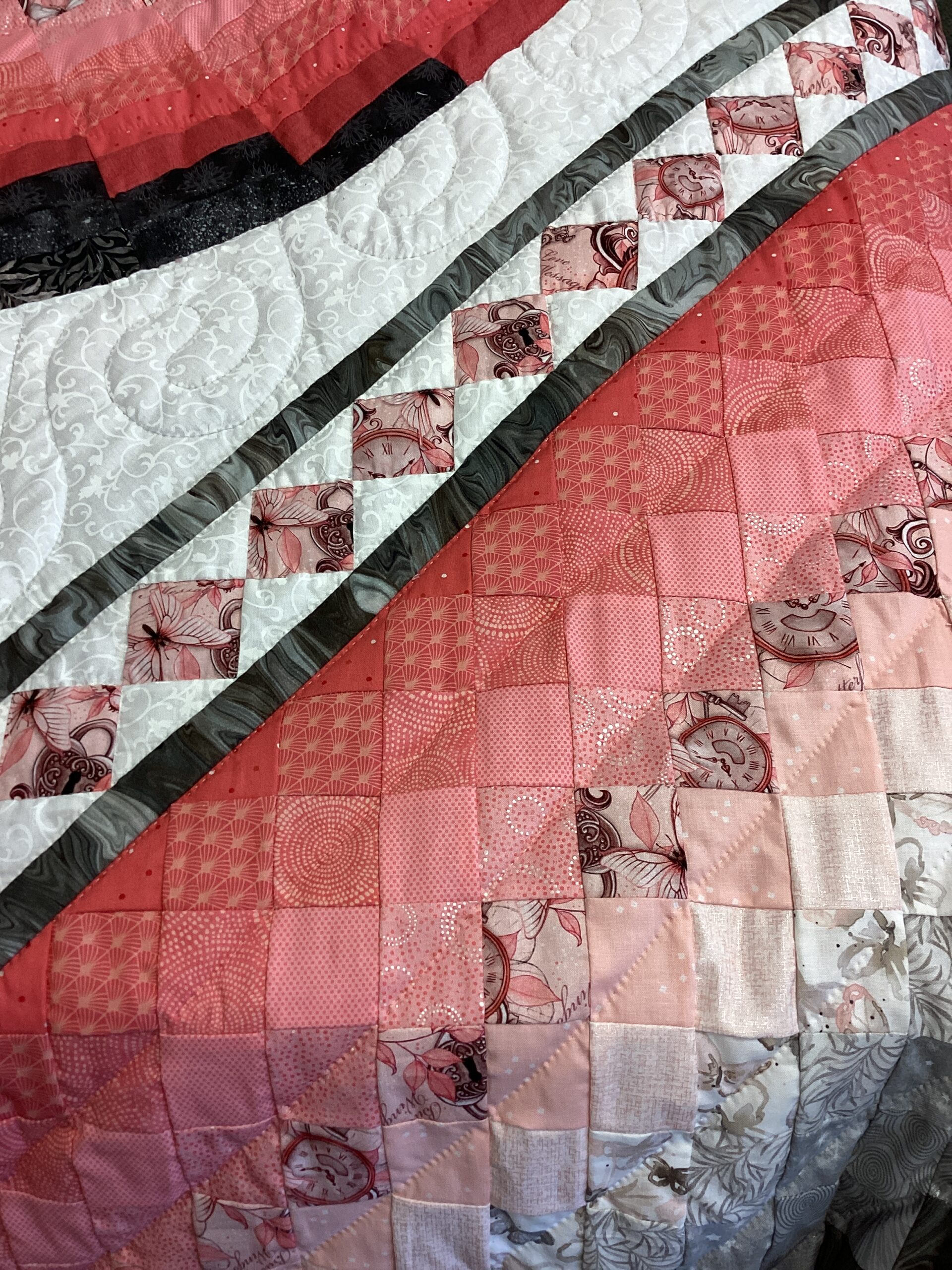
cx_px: 476
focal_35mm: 31
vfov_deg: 58.4
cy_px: 635
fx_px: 1137
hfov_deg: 45.4
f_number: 2.4
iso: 64
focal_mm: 3.3
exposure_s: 1/60
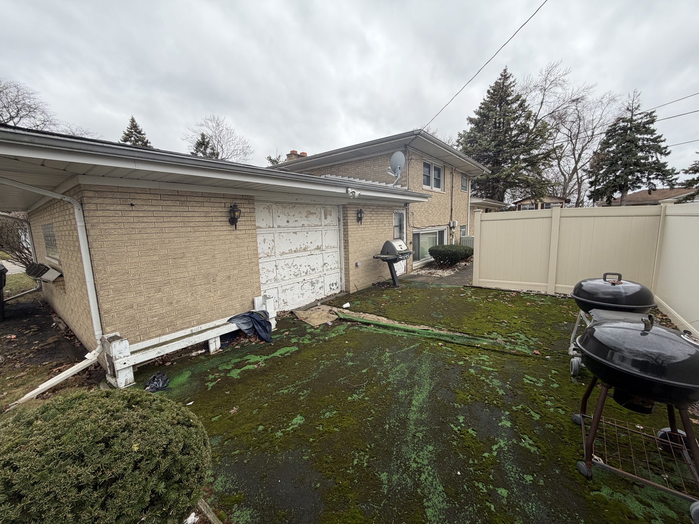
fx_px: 283
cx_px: 350
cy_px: 262
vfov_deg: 85.7
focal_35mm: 14
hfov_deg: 102.1
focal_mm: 2.22
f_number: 2.2
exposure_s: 1/465
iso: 64
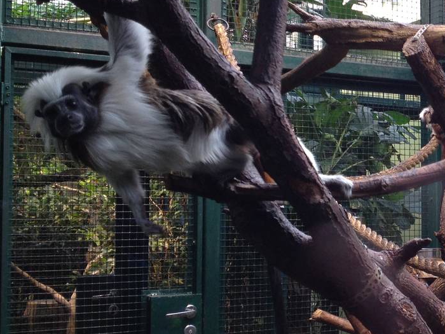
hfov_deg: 23.2
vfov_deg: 18.4
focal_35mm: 80
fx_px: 1028
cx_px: 464
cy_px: 170
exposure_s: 1/60
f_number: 2.4
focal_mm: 4.28
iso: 64
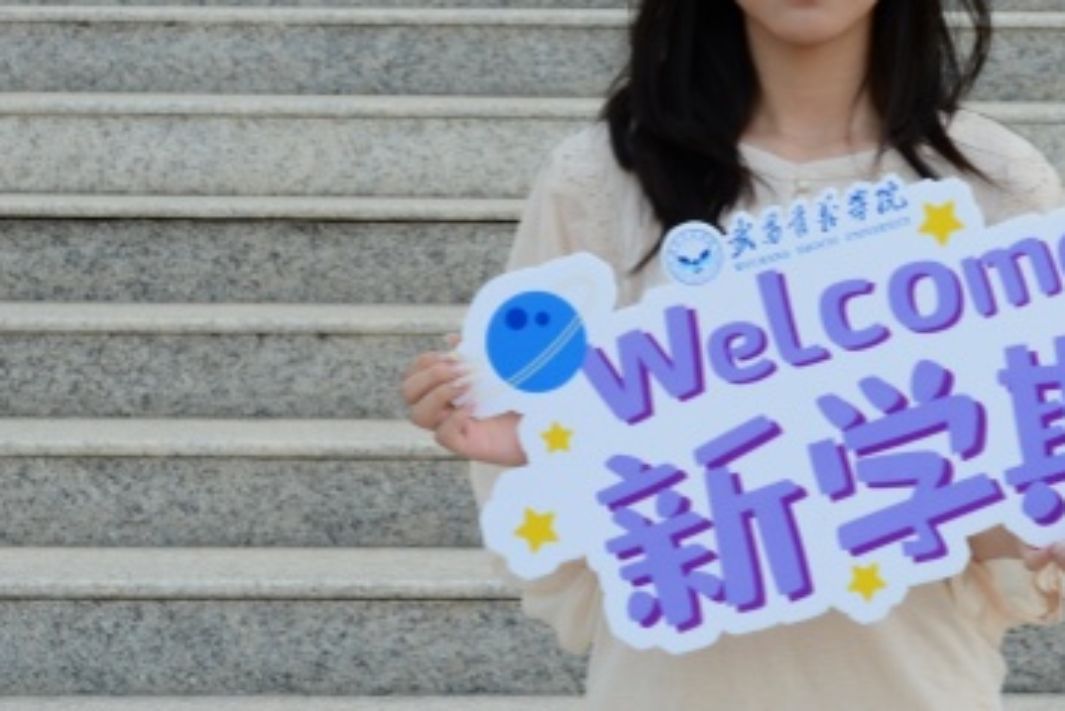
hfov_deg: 11.6
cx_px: 812
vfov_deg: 7.8
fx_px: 5208
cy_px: 211
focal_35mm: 176
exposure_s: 1/50
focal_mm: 70
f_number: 14
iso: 400
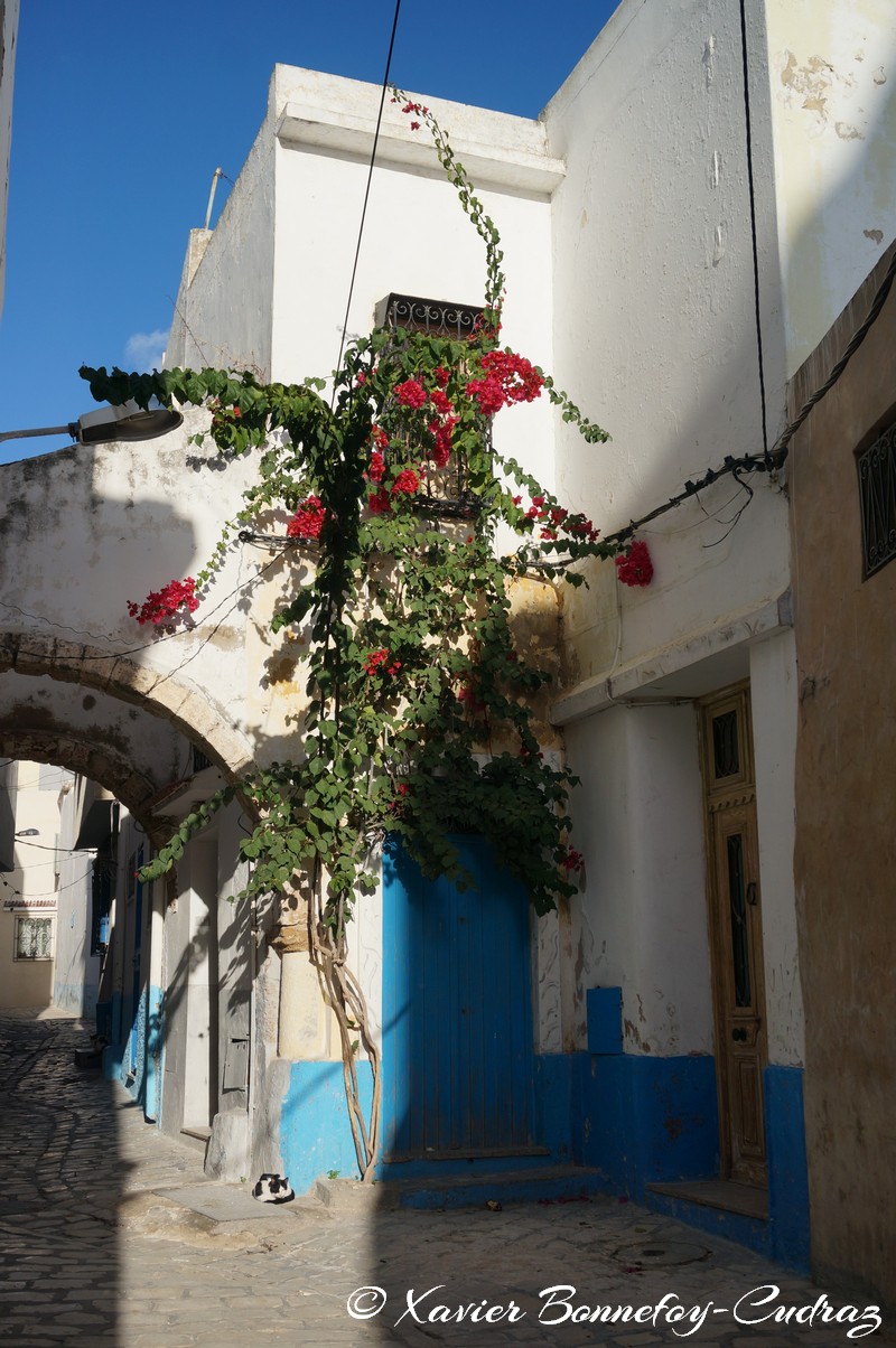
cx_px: 448
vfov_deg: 49.6
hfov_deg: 34.1
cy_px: 674
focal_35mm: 39
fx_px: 1459
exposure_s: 1/640
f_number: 6.3
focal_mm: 26
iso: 100
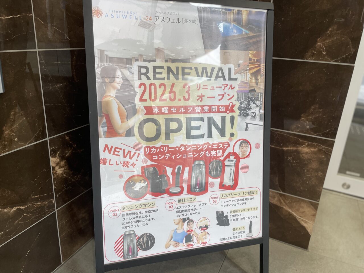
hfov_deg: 67.3
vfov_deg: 53.1
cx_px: 182
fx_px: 273
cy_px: 136
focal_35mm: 26
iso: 40
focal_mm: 4.2
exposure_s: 1/100
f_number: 1.6
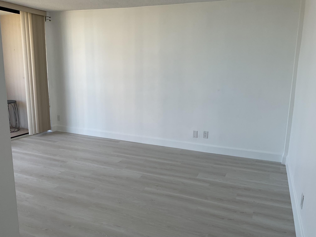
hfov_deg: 61.7
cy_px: 118
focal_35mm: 29
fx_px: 265
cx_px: 158
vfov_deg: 48.2
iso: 16
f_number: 1.8
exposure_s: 1/109
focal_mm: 3
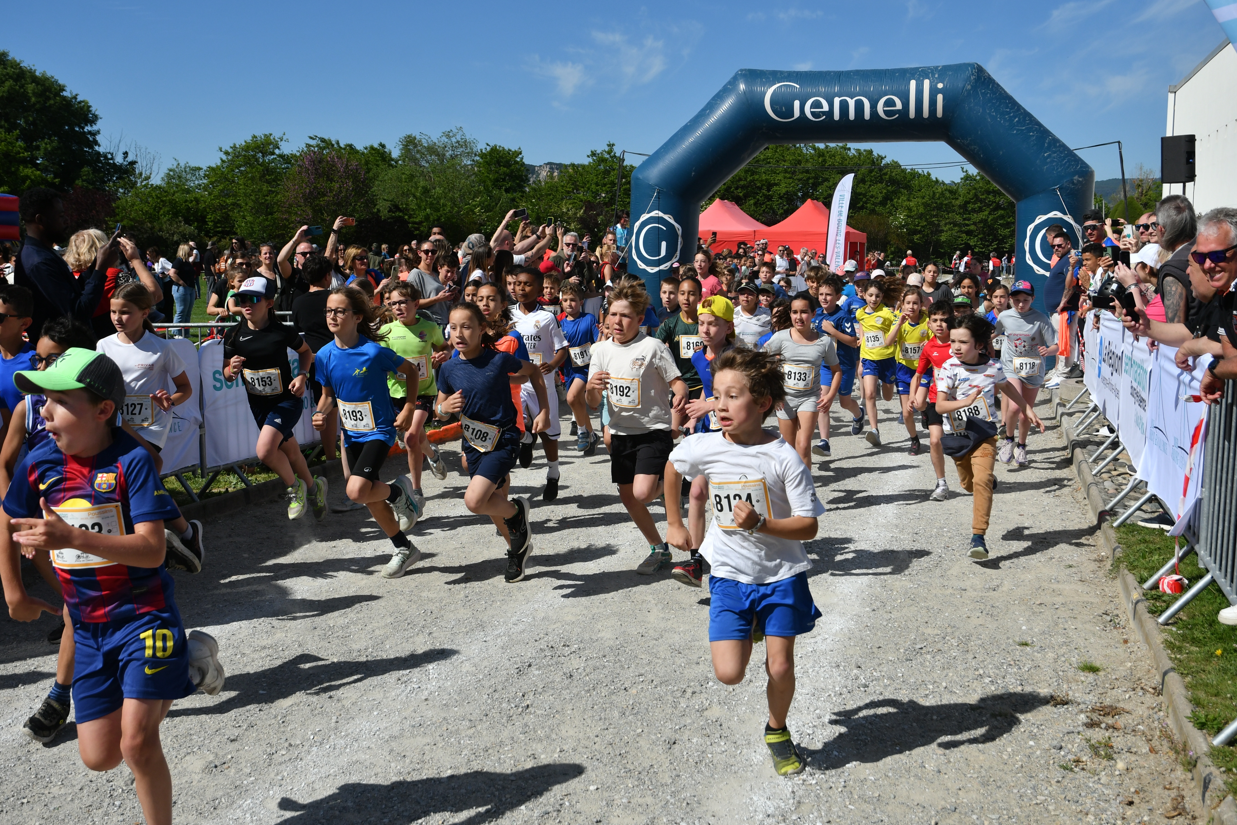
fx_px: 1374
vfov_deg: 33.4
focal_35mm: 40
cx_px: 634
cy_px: 406
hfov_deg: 48.5
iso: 200
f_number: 6.3
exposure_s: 1/2000
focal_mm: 26
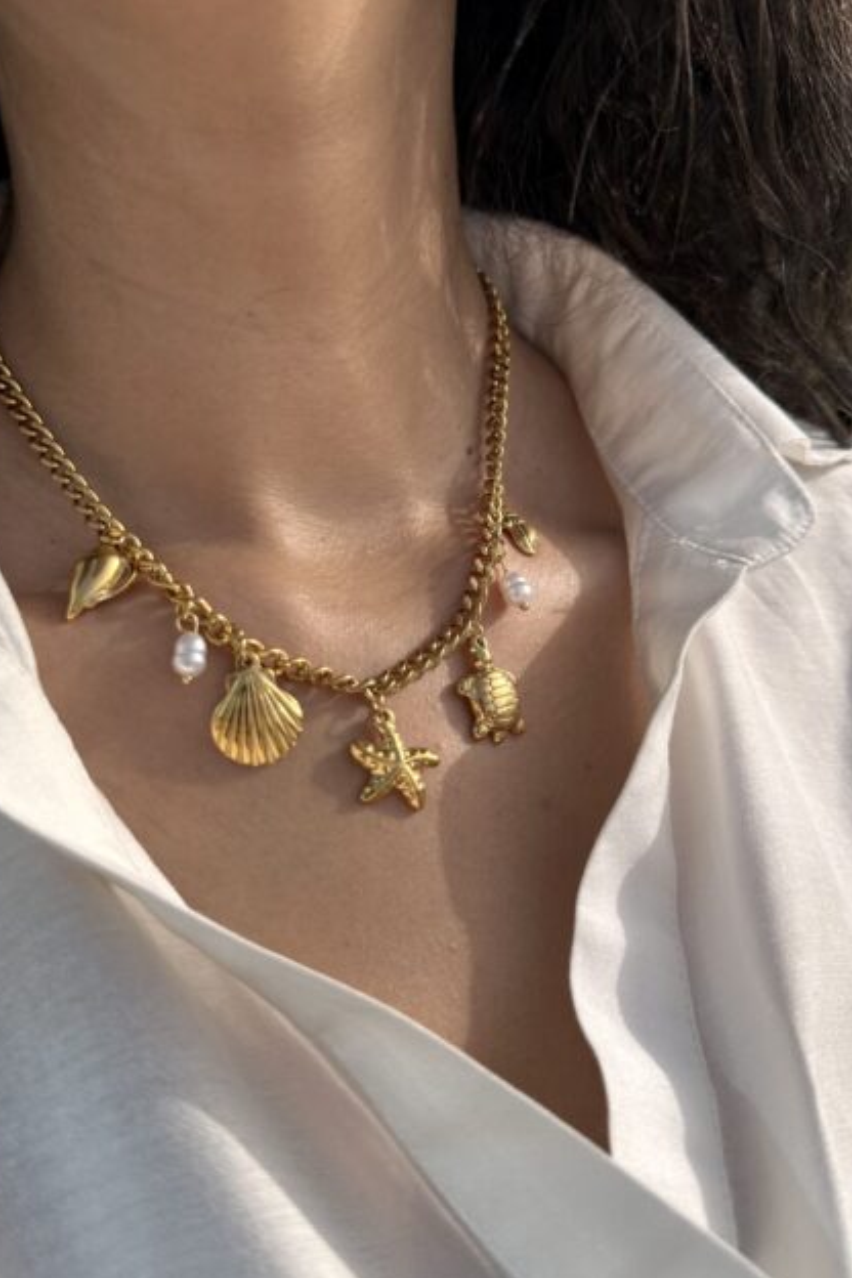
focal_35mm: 32
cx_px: 322
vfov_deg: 58.7
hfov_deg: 40.8
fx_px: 1136
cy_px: 602
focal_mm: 6.86
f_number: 1.78
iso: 80
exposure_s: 1/4348
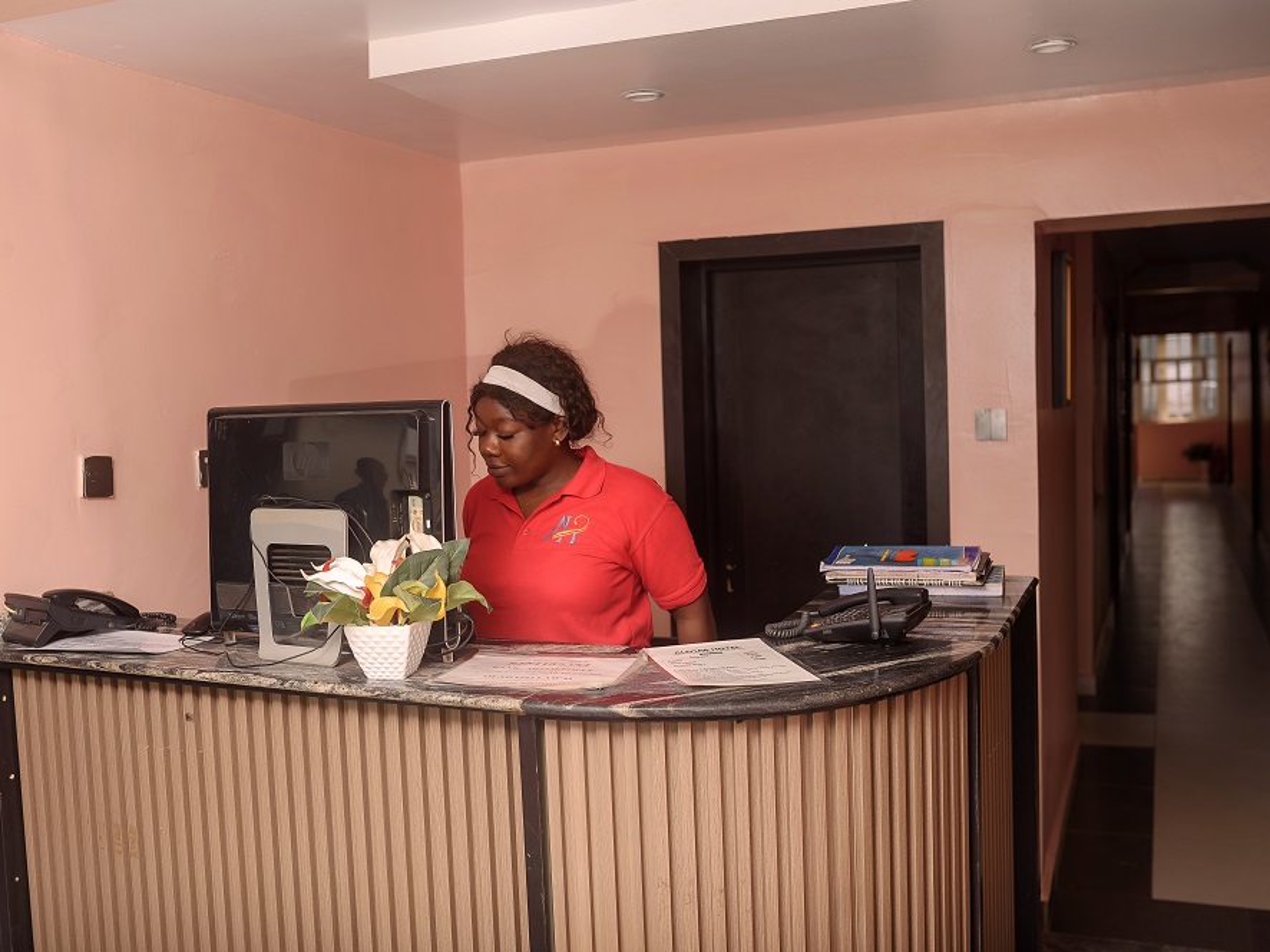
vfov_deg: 37.7
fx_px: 1394
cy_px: 477
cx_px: 602
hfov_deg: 49.0
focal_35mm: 38
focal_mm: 35
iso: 80
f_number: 3.2
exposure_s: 1/200
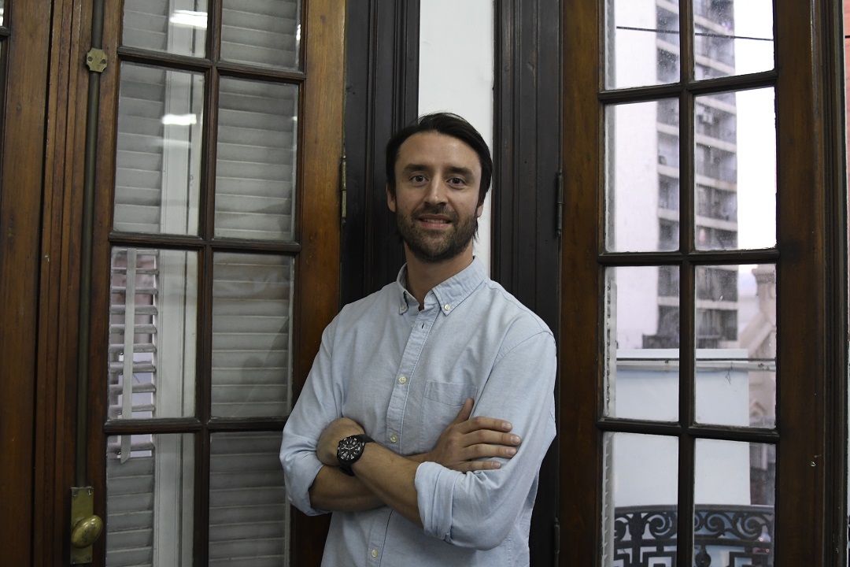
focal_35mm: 36
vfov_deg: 36.9
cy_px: 284
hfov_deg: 53.1
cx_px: 425
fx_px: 850
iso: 1600
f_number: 4
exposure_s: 1/100
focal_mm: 24
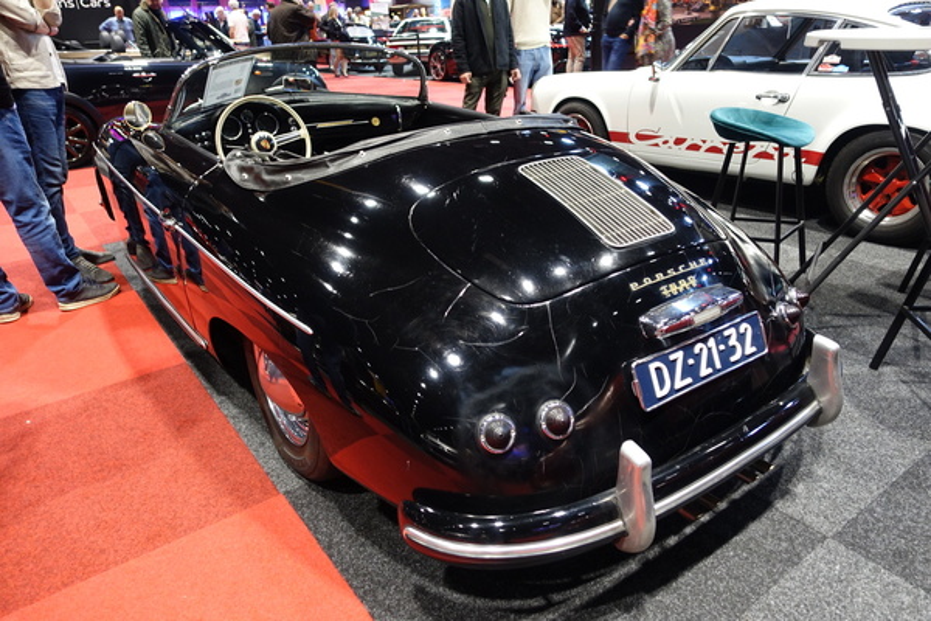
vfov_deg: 53.1
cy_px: 310
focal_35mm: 24
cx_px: 466
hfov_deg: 73.7
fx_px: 621
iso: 400
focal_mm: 8.8
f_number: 1.8
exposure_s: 1/30
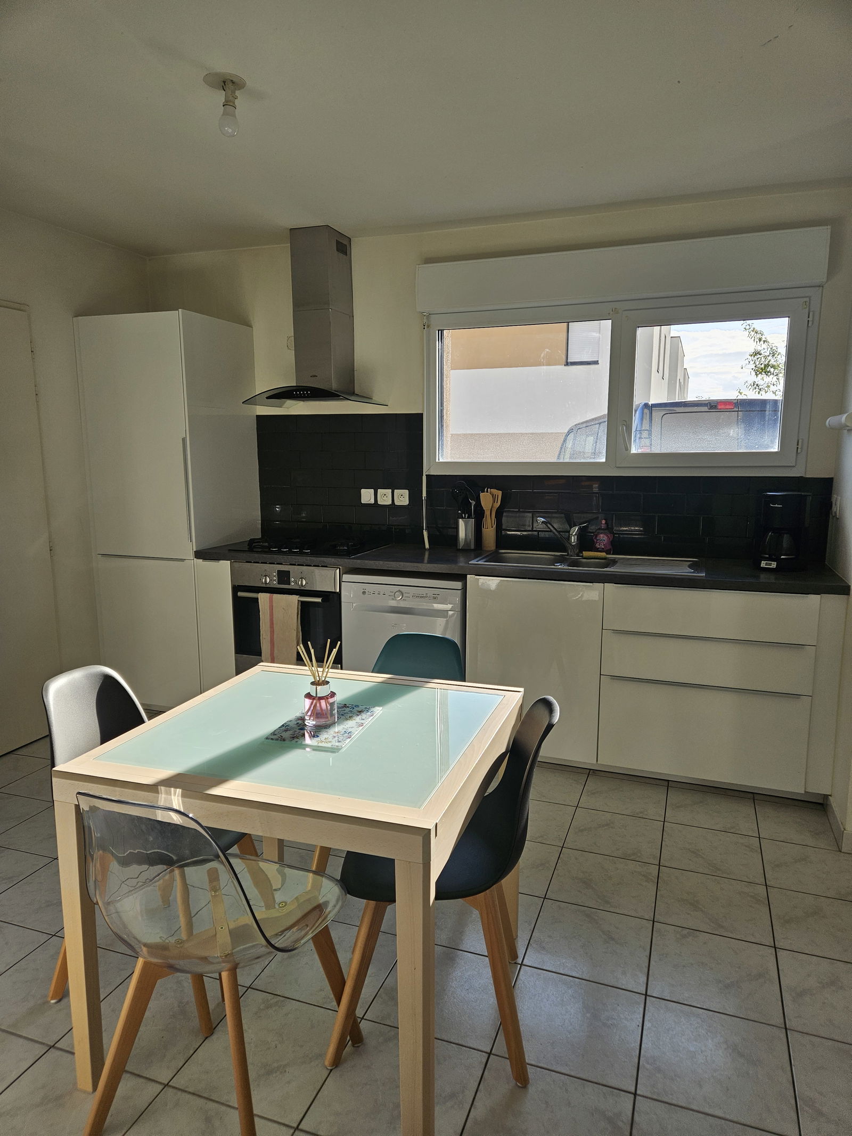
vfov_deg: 73.9
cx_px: 426
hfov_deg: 58.9
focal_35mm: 23
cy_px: 568
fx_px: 755
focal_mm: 5.4
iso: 40
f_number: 1.8
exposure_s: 1/490
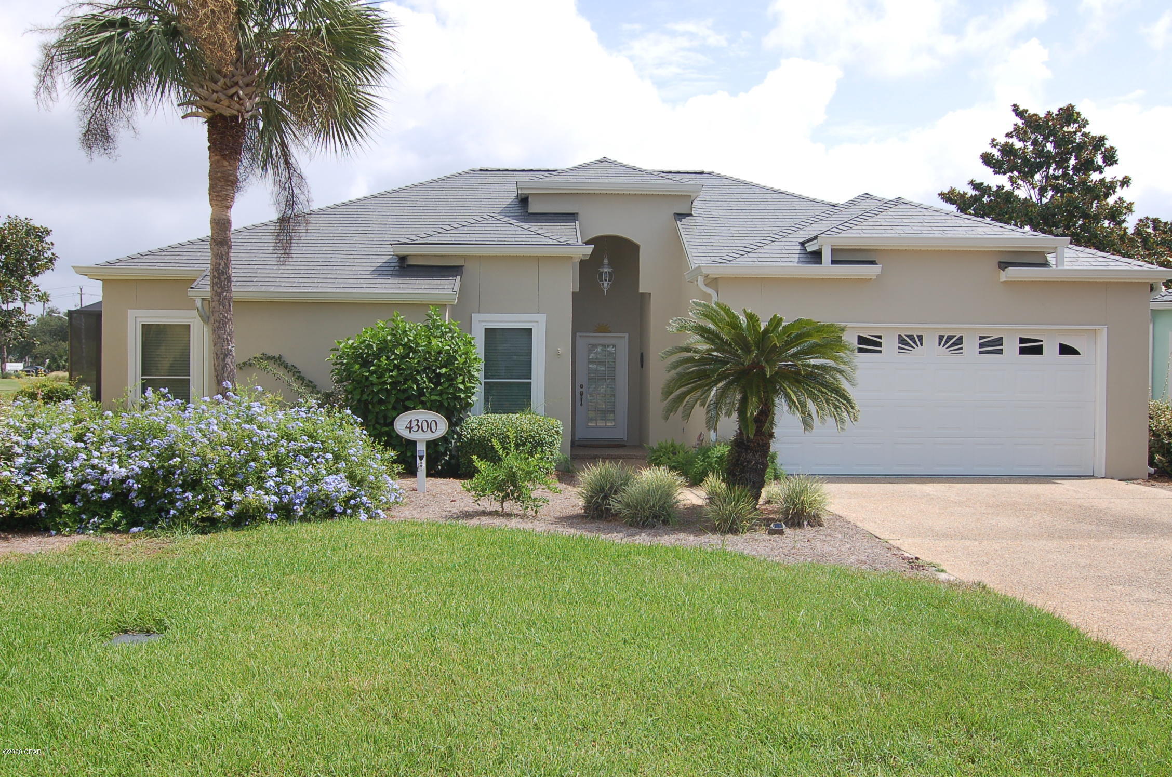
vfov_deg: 43.5
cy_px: 388
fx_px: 975
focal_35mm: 30
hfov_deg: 62.0
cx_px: 586
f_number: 9
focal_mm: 20
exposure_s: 1/320
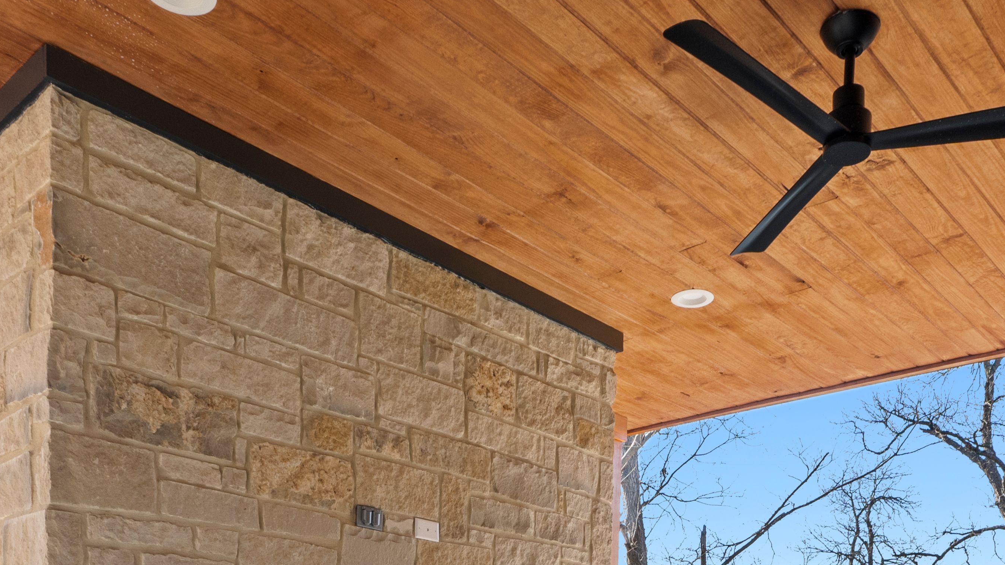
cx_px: 560
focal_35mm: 36
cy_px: 699
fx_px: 959
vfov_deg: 28.1
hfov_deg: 55.2
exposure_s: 1/8
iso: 250
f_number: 11
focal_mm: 10
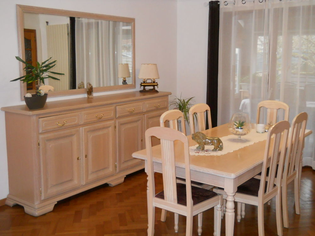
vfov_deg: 35.1
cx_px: 158
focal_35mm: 41
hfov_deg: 45.8
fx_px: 373
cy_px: 118
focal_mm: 6.72
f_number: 3.1
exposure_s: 1/30
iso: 320
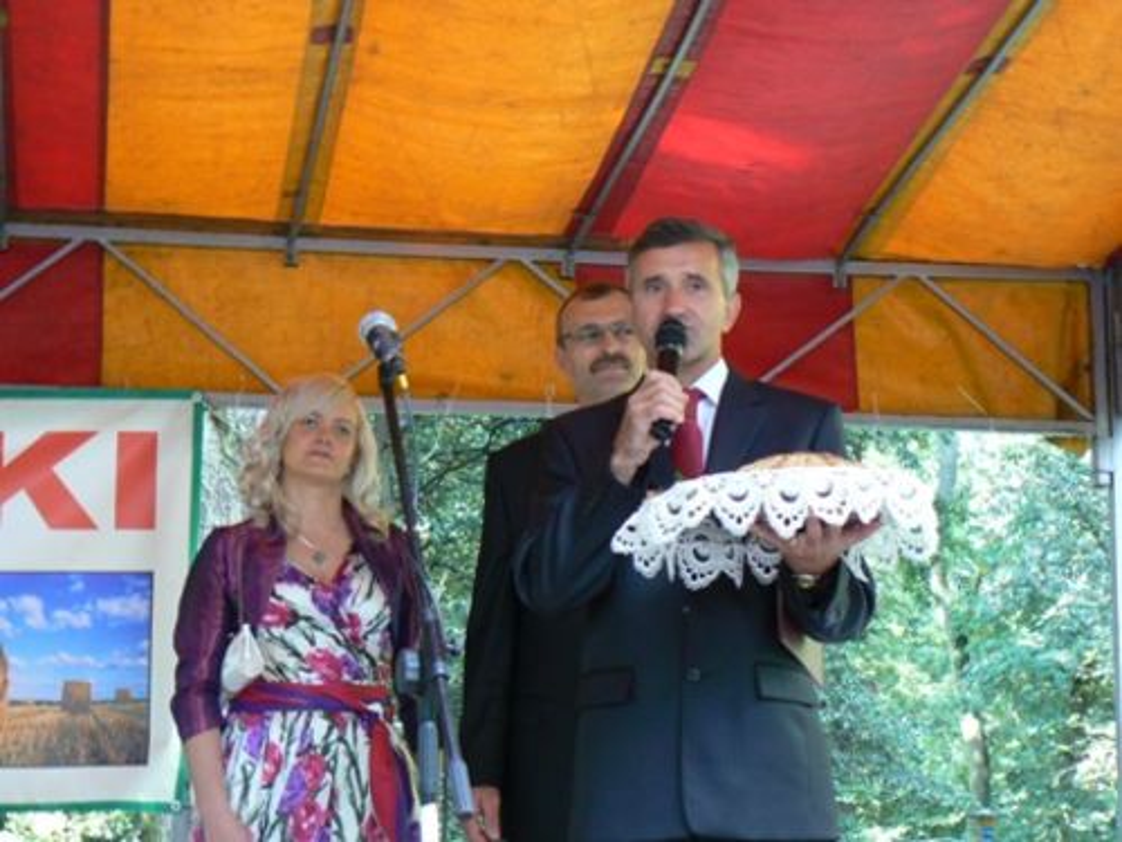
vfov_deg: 15.9
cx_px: 561
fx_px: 3014
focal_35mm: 93
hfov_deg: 21.1
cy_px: 421
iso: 160
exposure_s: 1/30
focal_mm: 15.5
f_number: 3.2
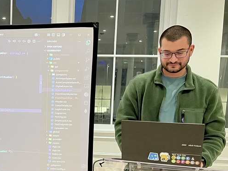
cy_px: 130
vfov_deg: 26.7
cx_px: 25
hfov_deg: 33.7
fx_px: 356
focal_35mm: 54
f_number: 1.6
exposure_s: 1/60
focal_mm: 5.1
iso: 160
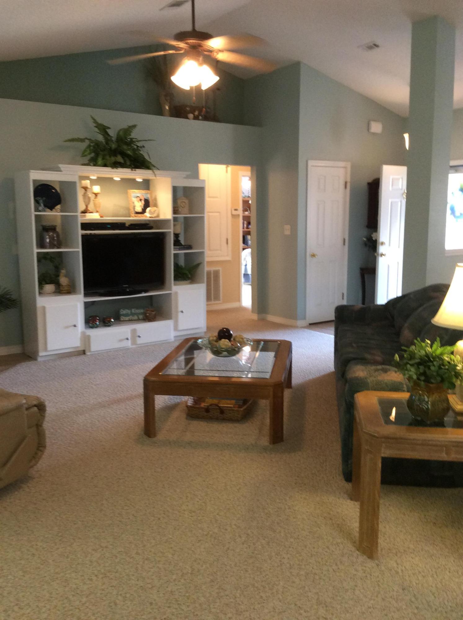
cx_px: 232
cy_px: 310
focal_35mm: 32
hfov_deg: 44.0
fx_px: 572
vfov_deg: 56.9
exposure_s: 1/24
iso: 125
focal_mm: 3.3
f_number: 2.4
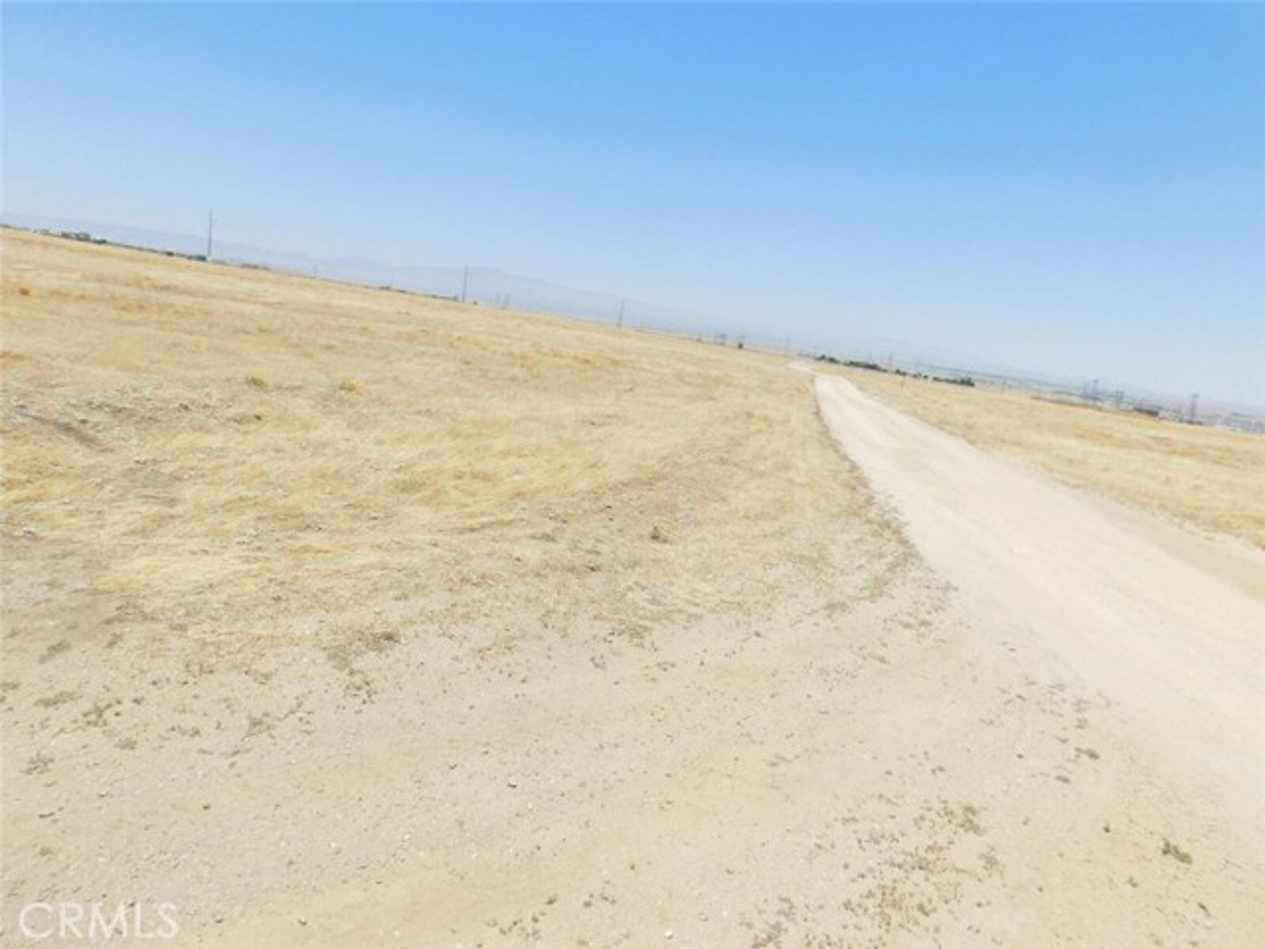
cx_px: 632
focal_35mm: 23
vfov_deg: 58.9
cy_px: 474
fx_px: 841
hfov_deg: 73.9
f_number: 6
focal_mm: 4
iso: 125
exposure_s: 1/500
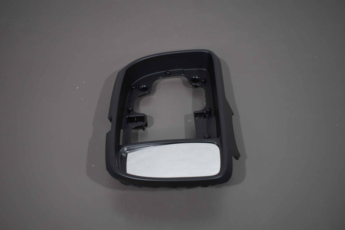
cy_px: 115
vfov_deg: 30.9
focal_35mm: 44
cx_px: 172
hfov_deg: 45.0
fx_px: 417
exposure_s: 1/160
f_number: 4.2
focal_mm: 29
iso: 800
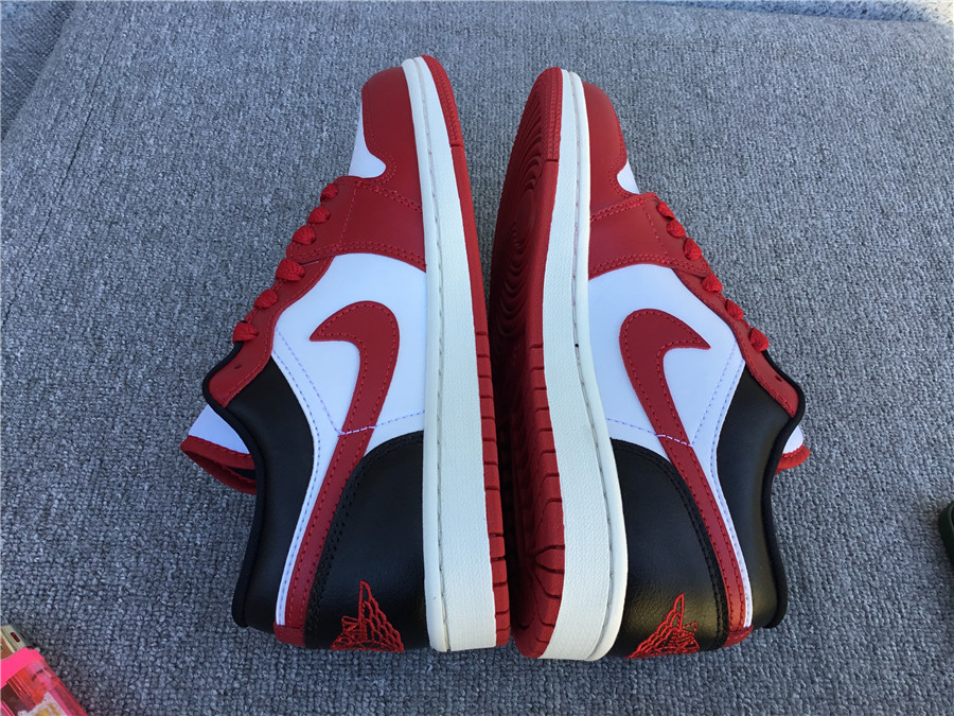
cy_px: 358
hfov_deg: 58.4
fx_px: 854
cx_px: 477
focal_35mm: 31
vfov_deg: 45.4
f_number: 2.4
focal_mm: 3.3
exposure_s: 1/105
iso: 25
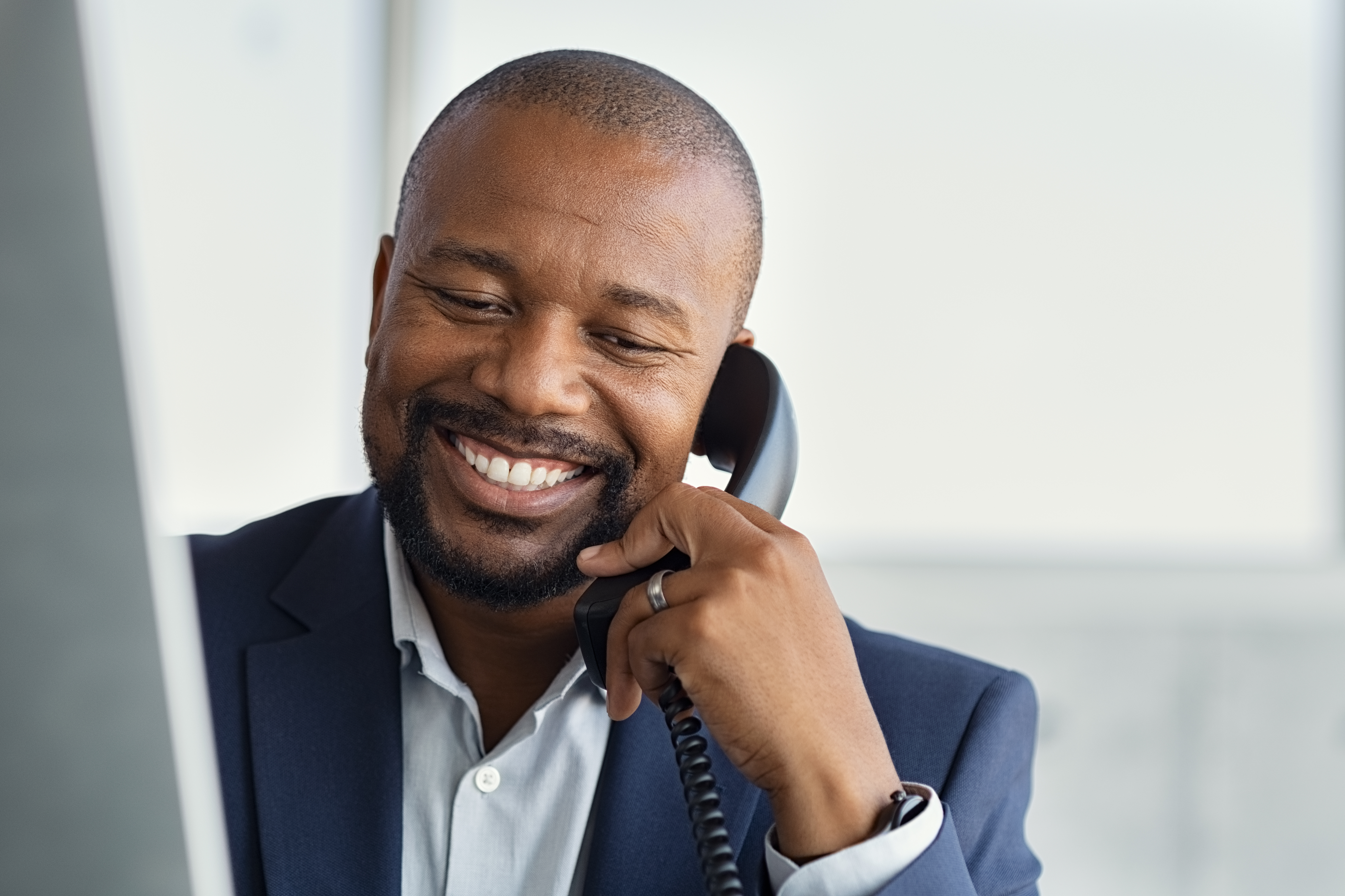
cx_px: 672
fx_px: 4706
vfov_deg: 10.9
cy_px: 448
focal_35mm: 126
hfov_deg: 16.3
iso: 250
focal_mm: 105
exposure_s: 1/250
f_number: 2.8
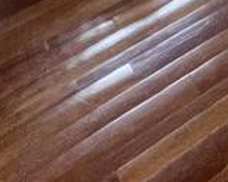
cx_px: 580
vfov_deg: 8.0
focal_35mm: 89
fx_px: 600
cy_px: -558
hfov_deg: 13.6
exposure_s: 1/60
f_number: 1.8
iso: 160
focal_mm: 1.57
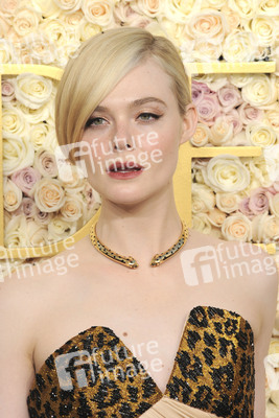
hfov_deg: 6.9
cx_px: 140
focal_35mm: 200
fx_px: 2323
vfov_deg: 10.3
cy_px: 209
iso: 800
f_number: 13
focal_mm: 200
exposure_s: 1/250
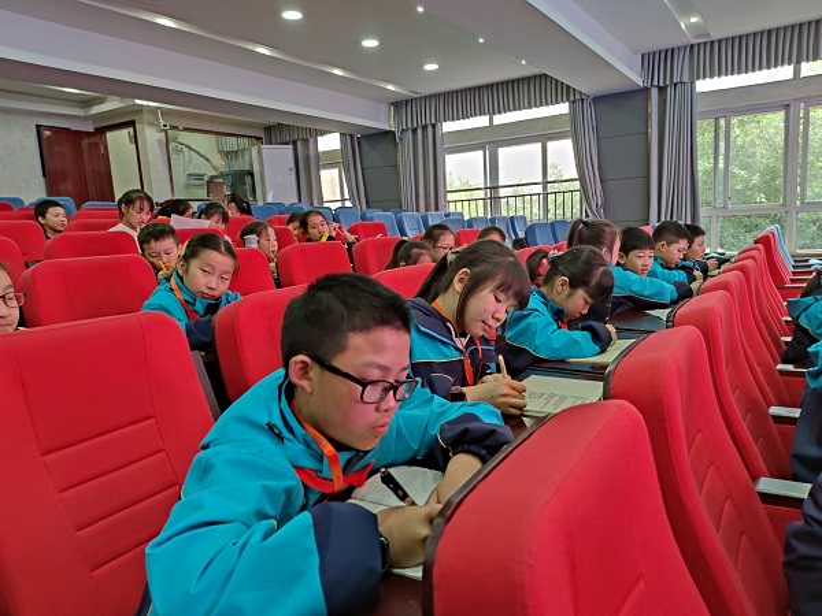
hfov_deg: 71.6
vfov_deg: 56.8
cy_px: 308
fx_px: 570
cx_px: 411
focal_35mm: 24
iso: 409
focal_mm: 6.72
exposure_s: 1/50
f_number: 1.69
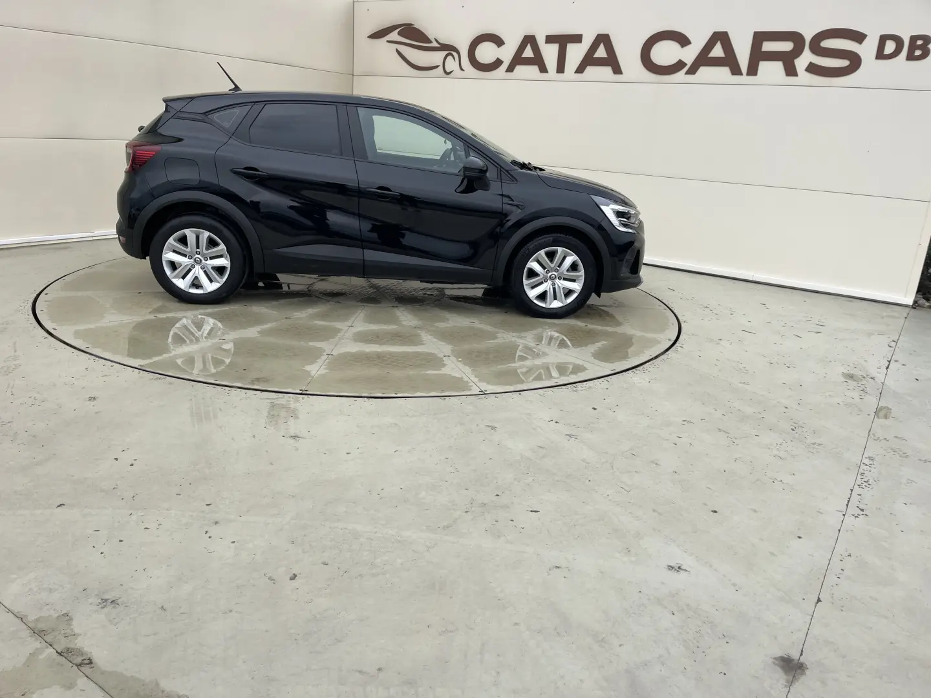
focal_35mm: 25
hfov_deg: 69.4
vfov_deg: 54.9
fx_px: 672
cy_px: 349
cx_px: 466
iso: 32
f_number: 1.6
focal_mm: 5.1
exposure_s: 1/1852
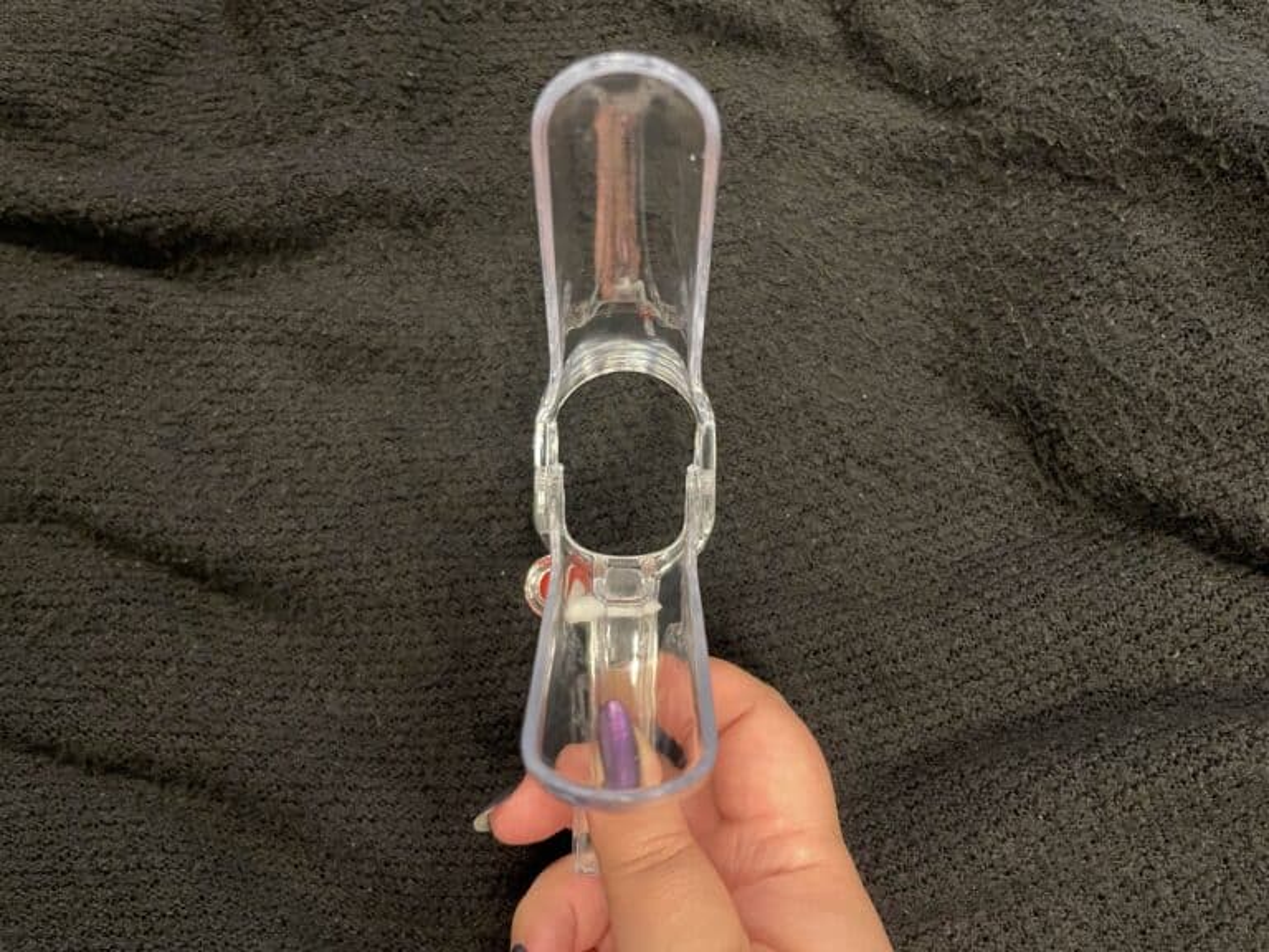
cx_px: 634
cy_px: 476
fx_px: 953
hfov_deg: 67.3
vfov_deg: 53.1
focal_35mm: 26
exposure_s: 1/25
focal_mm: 4.2
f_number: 1.6
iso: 500
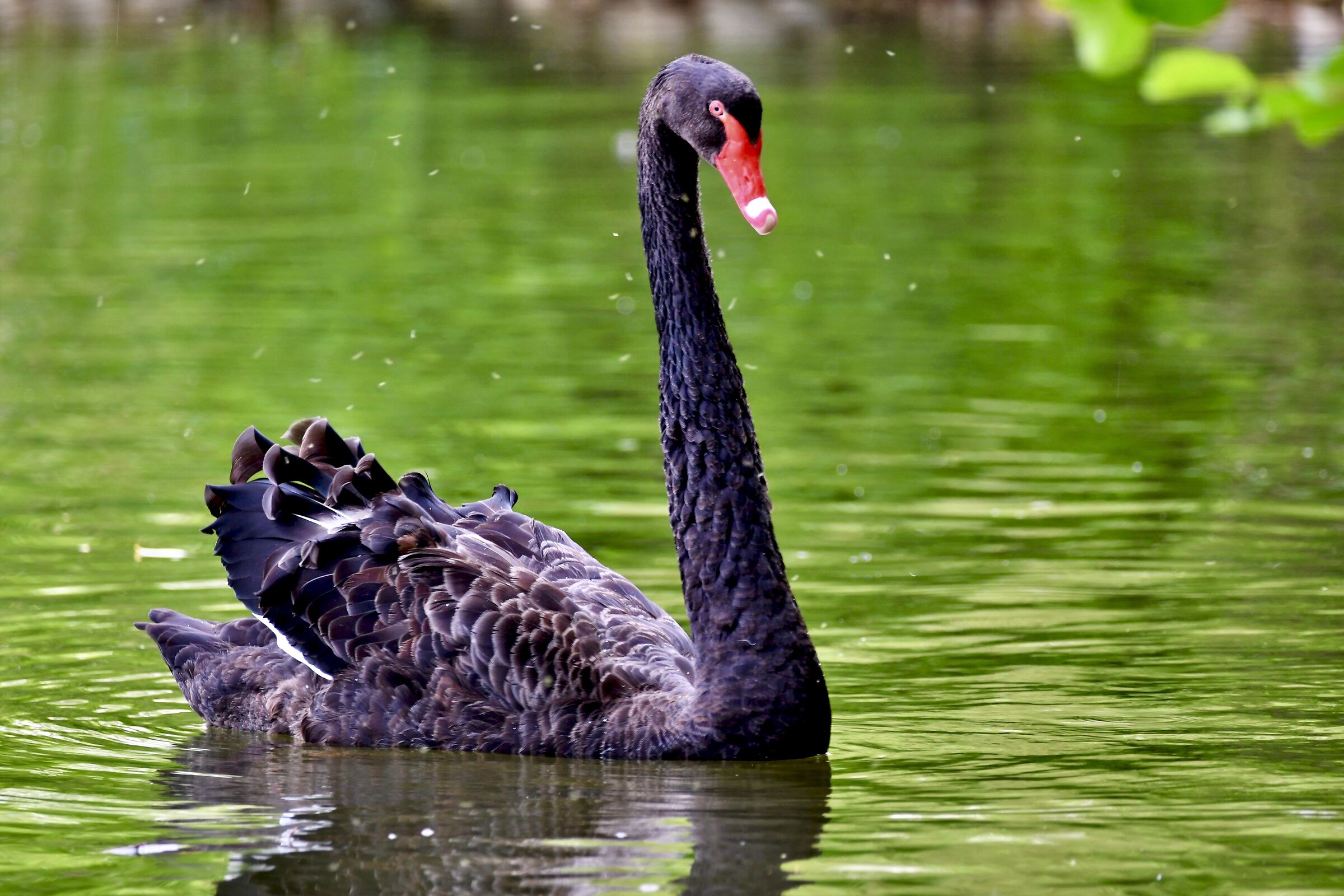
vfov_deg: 3.8
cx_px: 672
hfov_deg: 5.7
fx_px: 13439
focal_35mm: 360
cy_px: 448
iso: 400
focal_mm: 240
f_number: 5.6
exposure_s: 1/80
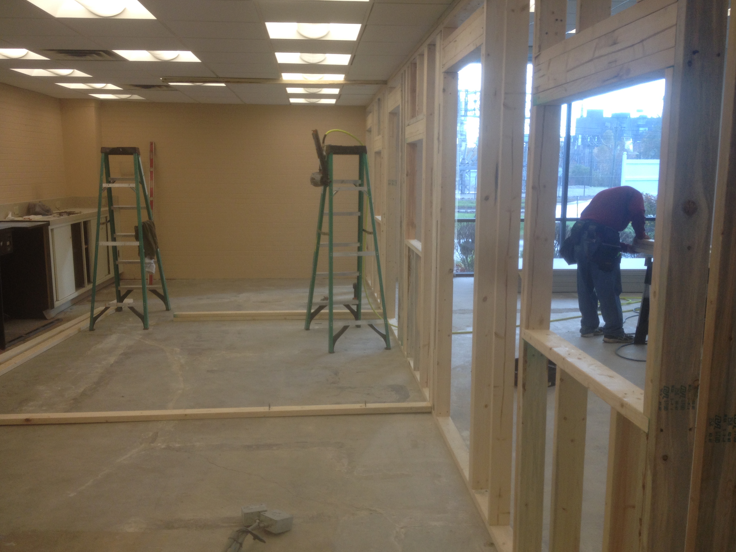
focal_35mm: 38
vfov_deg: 37.7
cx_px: 362
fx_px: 808
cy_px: 298
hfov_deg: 49.0
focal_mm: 4.28
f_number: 2.4
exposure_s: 1/60
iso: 64
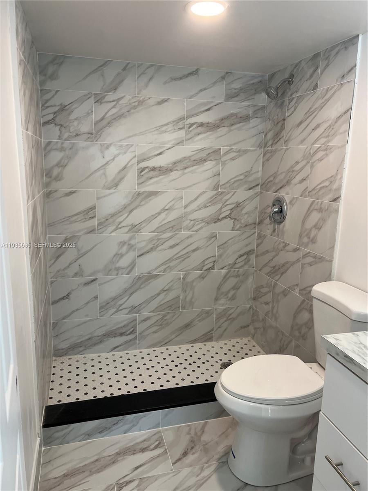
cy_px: 246
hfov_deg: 53.1
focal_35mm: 26
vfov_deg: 67.3
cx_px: 184
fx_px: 369
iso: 80
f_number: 1.5
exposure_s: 1/120
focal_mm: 5.7
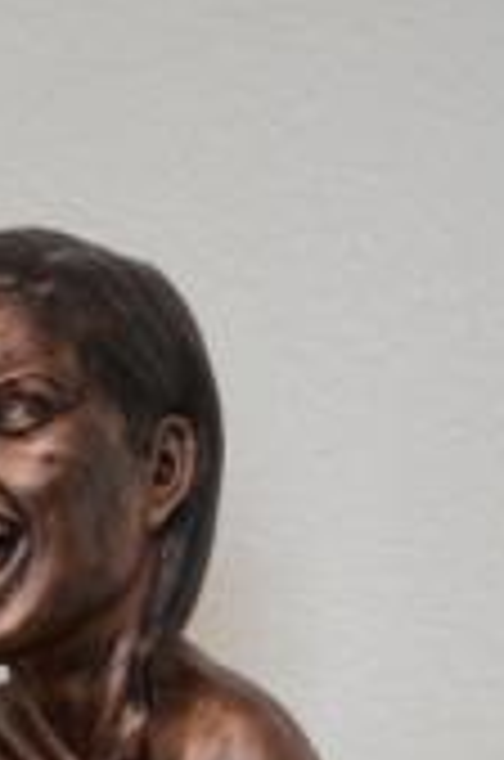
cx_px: -70
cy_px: 989
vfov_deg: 14.6
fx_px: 2846
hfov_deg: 10.0
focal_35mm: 135
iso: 100
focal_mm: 34
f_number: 4.5
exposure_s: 1/15
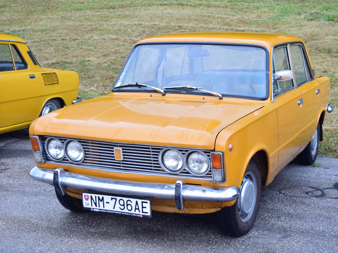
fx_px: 605
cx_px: 187
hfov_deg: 31.2
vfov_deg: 23.6
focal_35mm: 62
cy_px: 126
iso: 200
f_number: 5
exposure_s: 1/40
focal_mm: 38
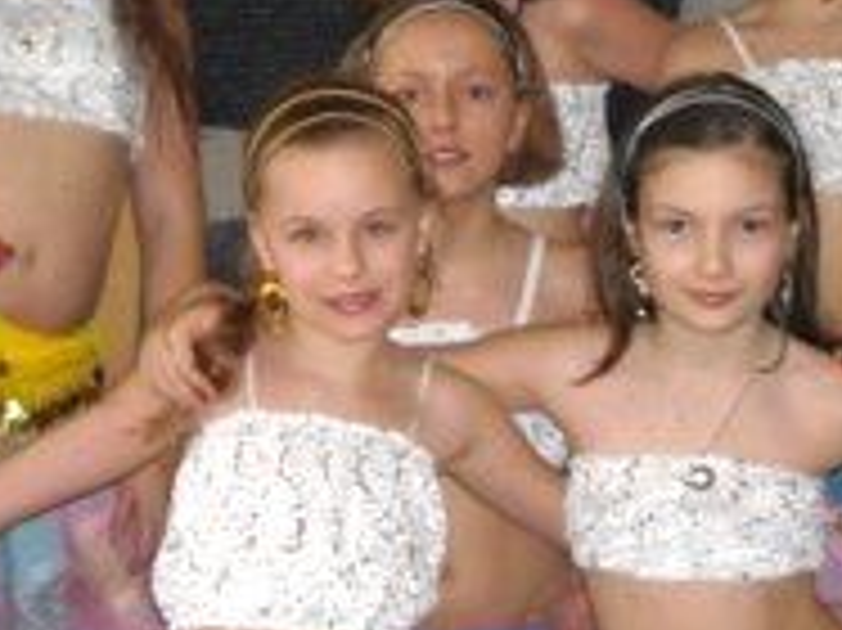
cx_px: 351
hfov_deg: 19.8
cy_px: 128
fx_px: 2407
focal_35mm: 99
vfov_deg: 14.8
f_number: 2.8
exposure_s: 1/60
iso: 200
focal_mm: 5.7
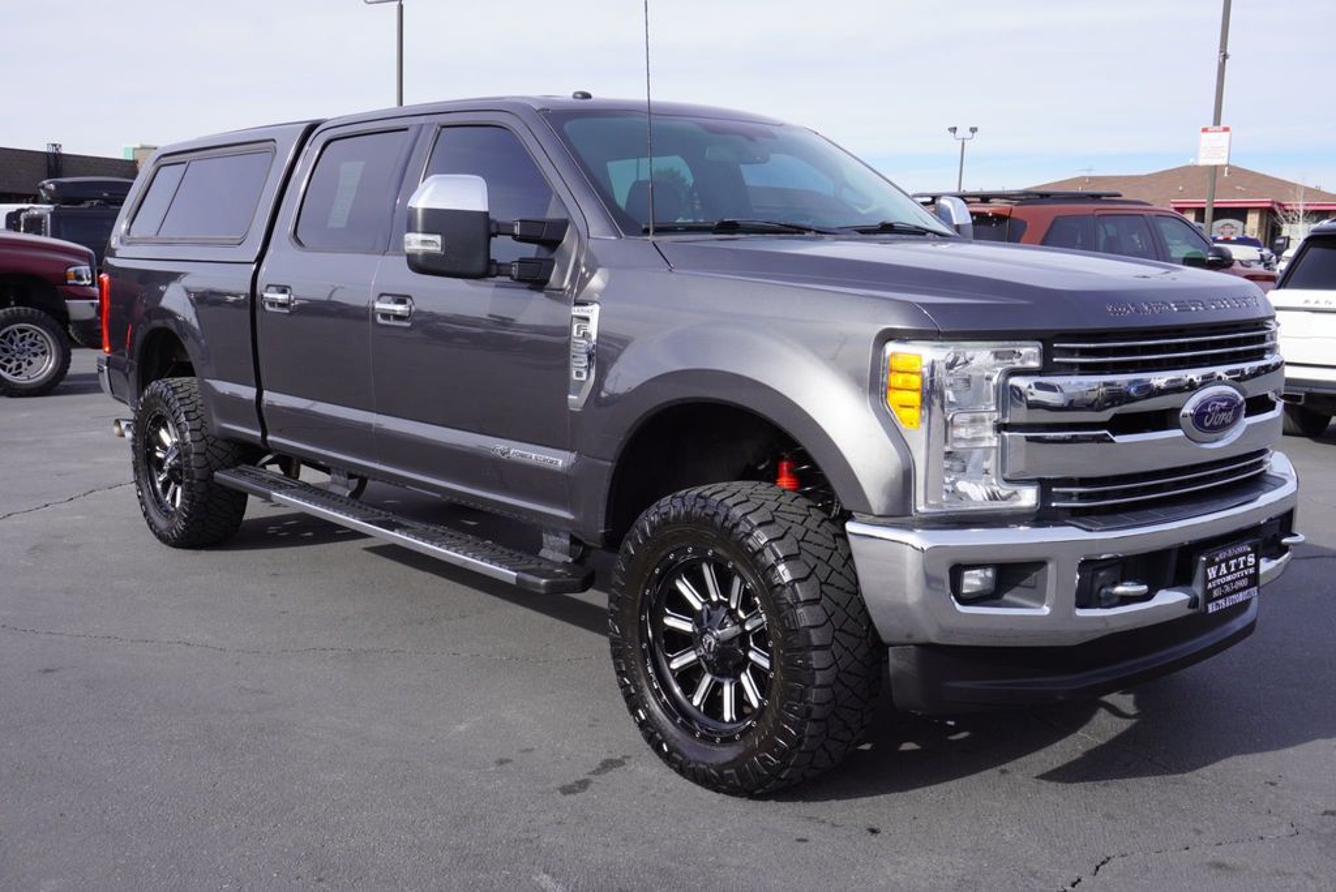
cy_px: 446
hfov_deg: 55.1
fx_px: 1281
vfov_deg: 38.4
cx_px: 668
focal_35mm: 34
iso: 100
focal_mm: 23
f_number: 9
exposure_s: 1/125
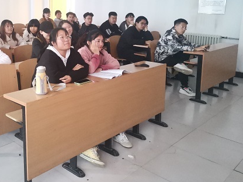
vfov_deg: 35.4
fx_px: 281
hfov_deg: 45.9
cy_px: 53
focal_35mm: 40
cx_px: 77
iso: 1250
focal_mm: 4.75
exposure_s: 1/20
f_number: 2.4
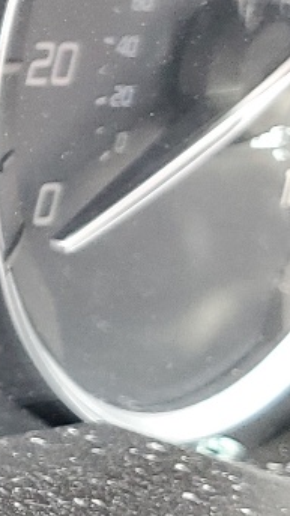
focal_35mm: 132
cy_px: 203
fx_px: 1804
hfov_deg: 8.3
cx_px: -455
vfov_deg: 16.2
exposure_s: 1/60.2
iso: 104
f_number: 1.5
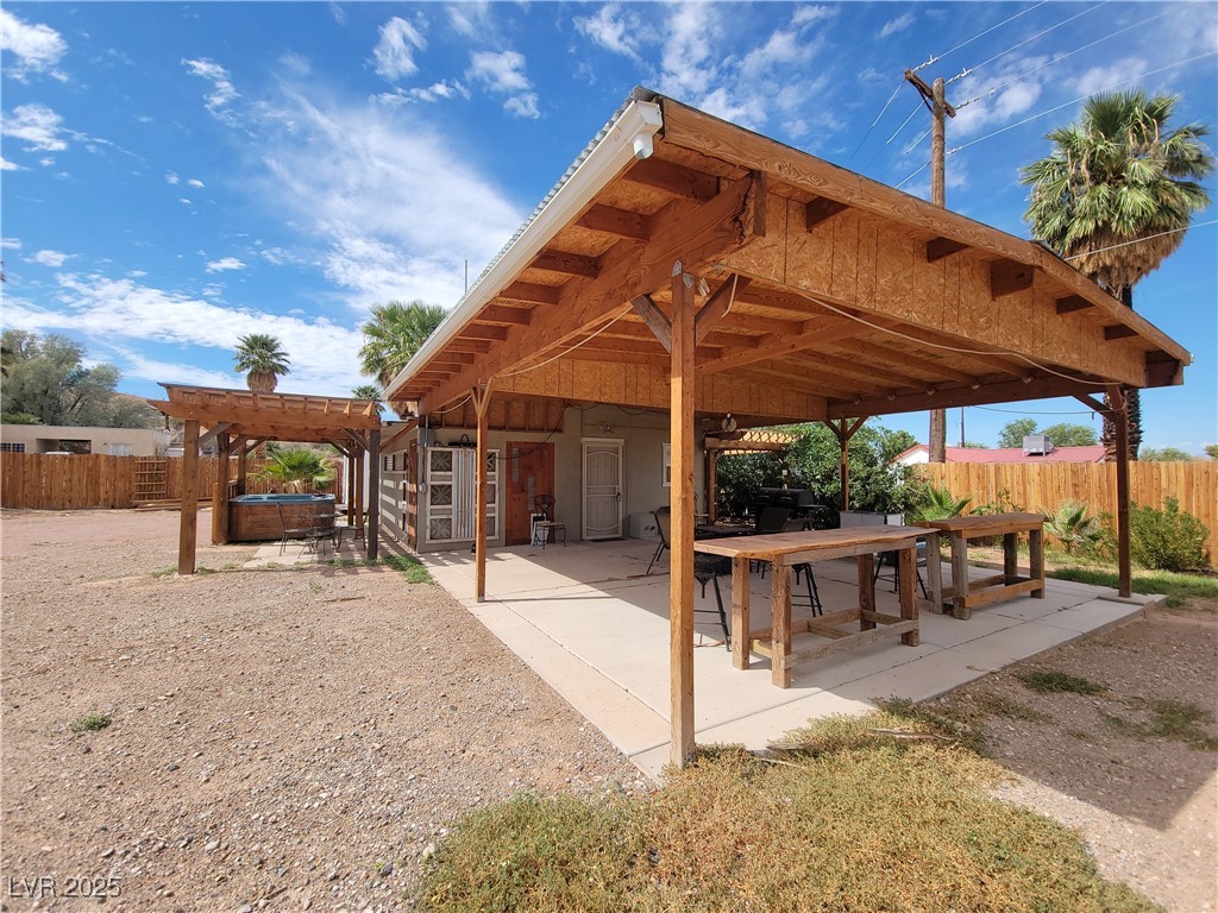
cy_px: 456
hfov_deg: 106.2
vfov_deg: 89.9
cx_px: 609
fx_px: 457
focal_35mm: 13
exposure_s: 1/1376
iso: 50
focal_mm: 2.2
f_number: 2.2
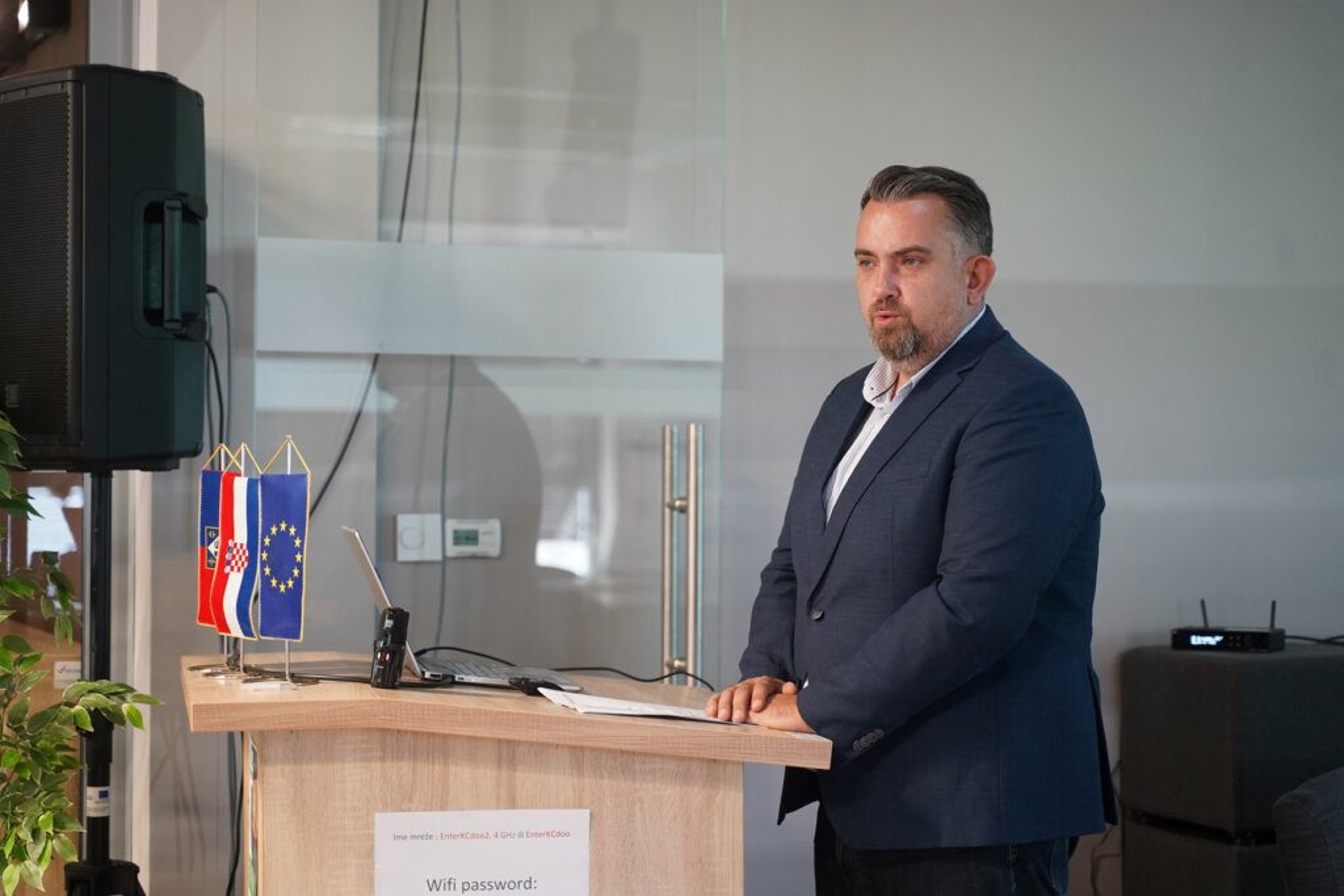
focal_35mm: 75
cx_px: 672
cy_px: 448
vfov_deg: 18.2
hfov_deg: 27.0
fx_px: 2800
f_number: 2.8
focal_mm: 75
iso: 2000
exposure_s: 1/80
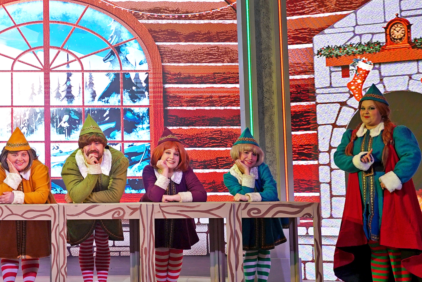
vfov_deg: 19.2
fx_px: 833
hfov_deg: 27.4
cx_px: 37
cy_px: 104
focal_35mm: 71
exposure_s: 1/160
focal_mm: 33
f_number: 4
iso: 640
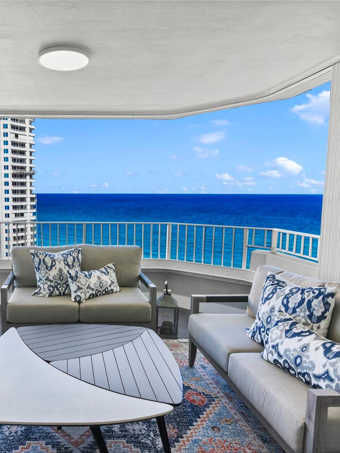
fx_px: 340
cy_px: 227
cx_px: 71
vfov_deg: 67.3
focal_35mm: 26
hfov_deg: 50.1
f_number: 8
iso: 200
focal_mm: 18
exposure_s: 1/30
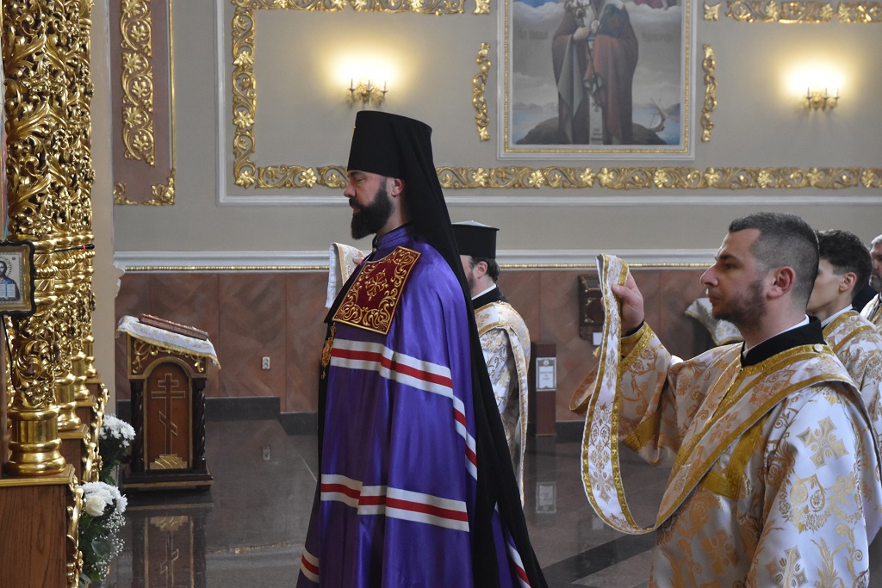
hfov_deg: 33.4
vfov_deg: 22.6
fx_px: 1470
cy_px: 294
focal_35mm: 60
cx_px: 441
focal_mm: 40
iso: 2800
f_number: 4.2
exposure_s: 1/125
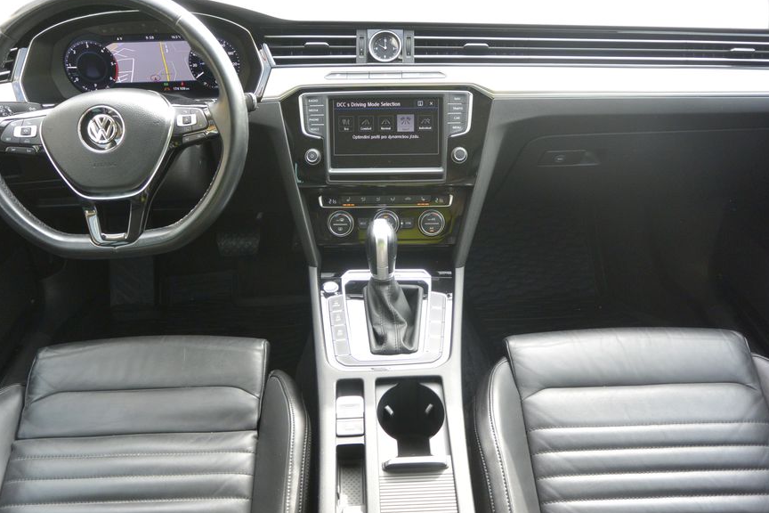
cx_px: 381
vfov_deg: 41.1
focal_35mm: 32
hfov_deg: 58.7
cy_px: 237
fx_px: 684
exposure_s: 1/125
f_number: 3.5
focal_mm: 10
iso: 220
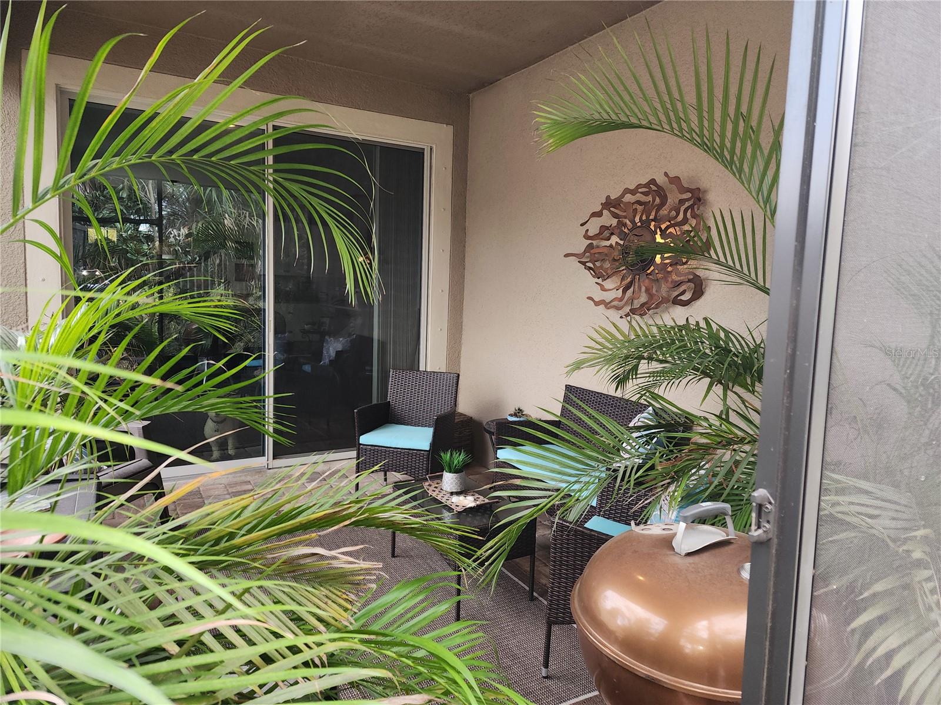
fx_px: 625
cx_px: 470
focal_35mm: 23
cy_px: 352
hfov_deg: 73.9
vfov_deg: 58.9
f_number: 1.8
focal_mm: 6.4
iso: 50
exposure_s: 1/60
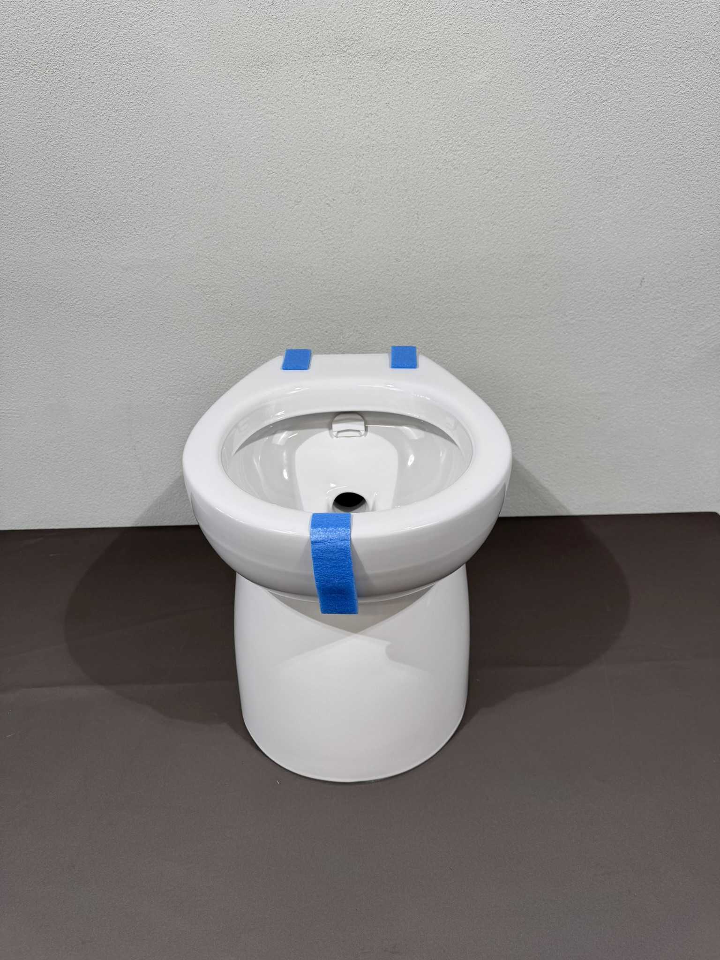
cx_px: 360
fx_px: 666
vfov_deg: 71.6
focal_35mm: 24
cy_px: 480
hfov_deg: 56.8
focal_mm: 6.76
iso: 64
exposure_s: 1/257
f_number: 1.78
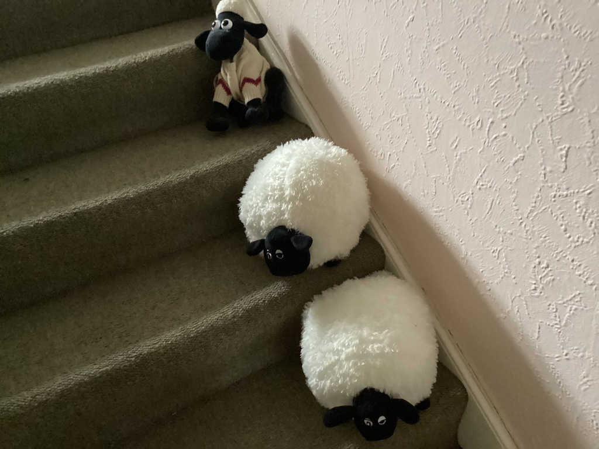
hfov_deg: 58.4
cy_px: 224
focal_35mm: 31
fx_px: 536
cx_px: 300
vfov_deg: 45.4
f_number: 2.4
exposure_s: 1/17
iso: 640
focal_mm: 3.3
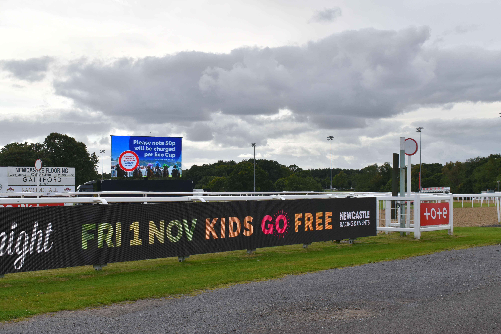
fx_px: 731
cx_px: 250
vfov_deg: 25.8
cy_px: 167
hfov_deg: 37.9
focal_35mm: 52
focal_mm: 35
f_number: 10
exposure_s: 1/400
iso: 200
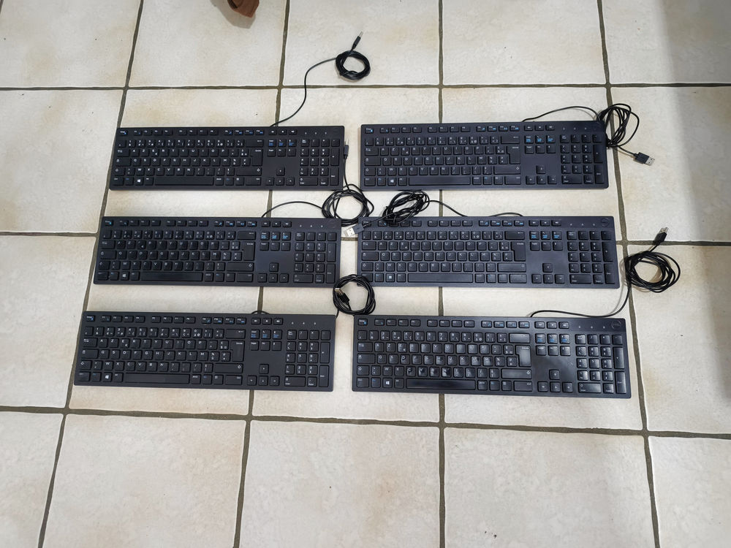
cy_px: 274
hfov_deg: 73.9
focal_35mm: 23
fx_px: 486
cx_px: 366
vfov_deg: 58.9
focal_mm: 6.45
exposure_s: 1/33.3
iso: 1000
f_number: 1.62
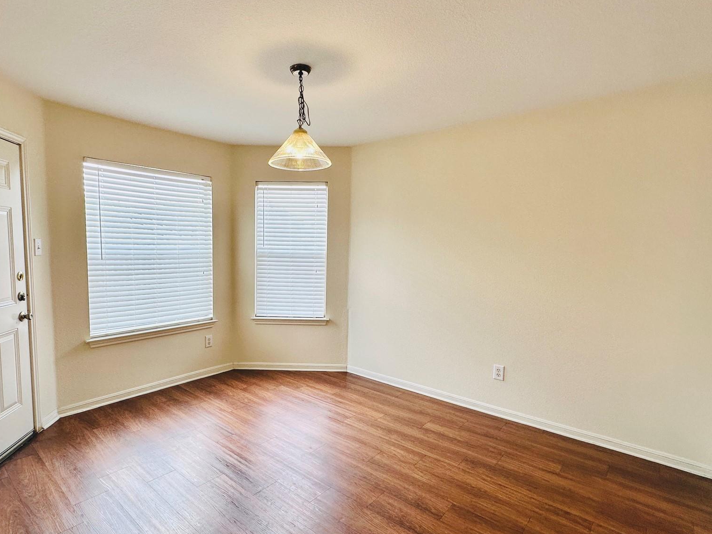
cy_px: 283
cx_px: 312
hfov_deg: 84.3
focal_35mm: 19
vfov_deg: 68.6
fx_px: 391
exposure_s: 1/120
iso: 64
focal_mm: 2.22
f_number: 2.2
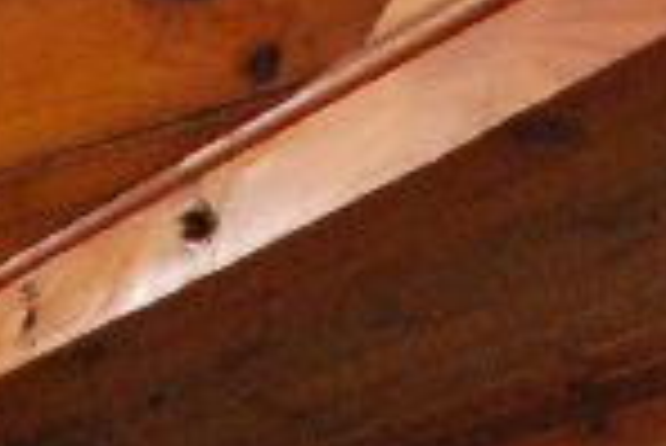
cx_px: 184
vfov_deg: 9.2
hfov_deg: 19.5
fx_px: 1926
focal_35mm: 104
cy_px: 1493
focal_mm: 10
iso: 1600
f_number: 4
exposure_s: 1/30
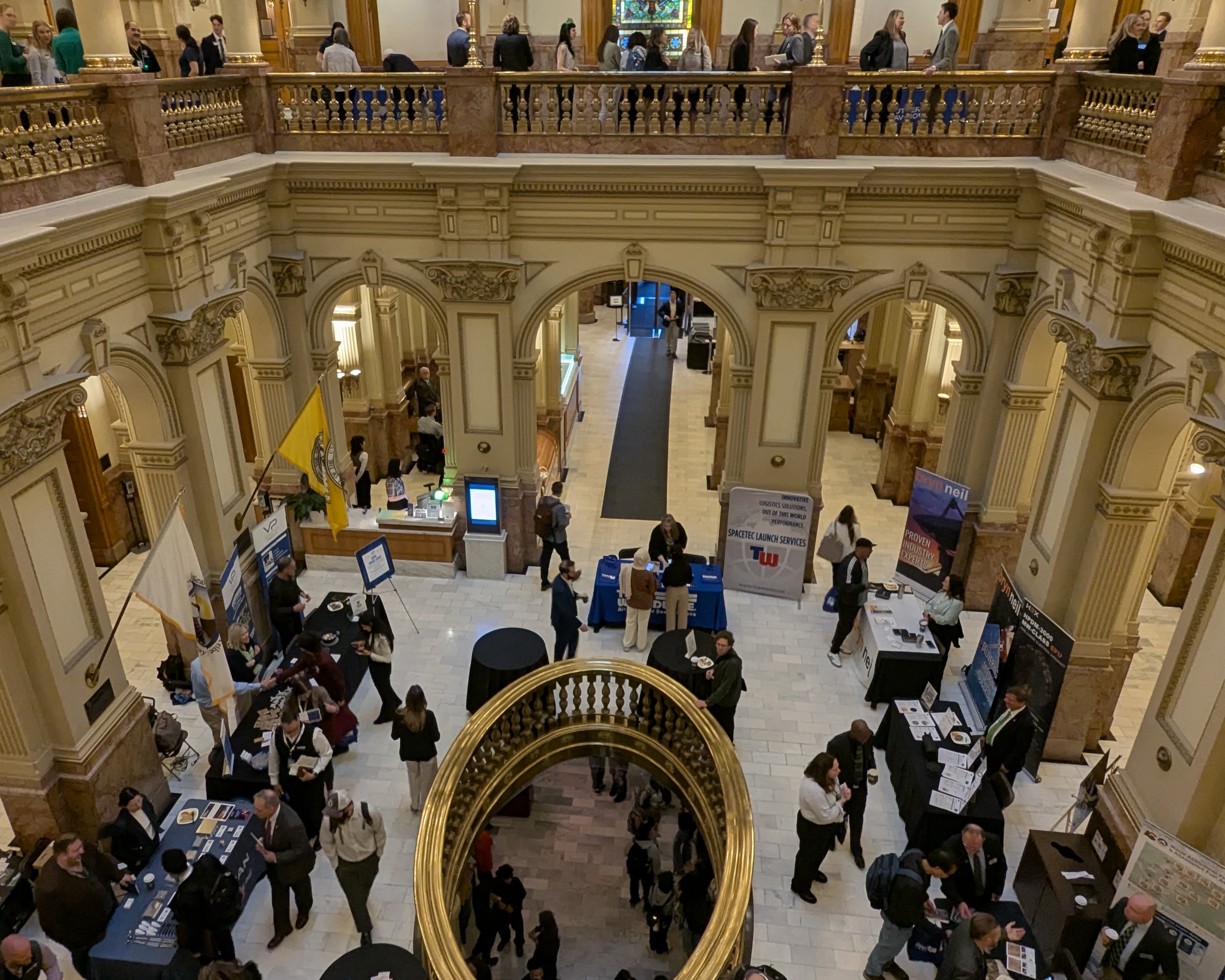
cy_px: 491
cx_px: 562
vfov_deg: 58.8
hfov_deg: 70.2
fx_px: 870
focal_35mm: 24
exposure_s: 1/37.1
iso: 184
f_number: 2.2
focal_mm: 2.35
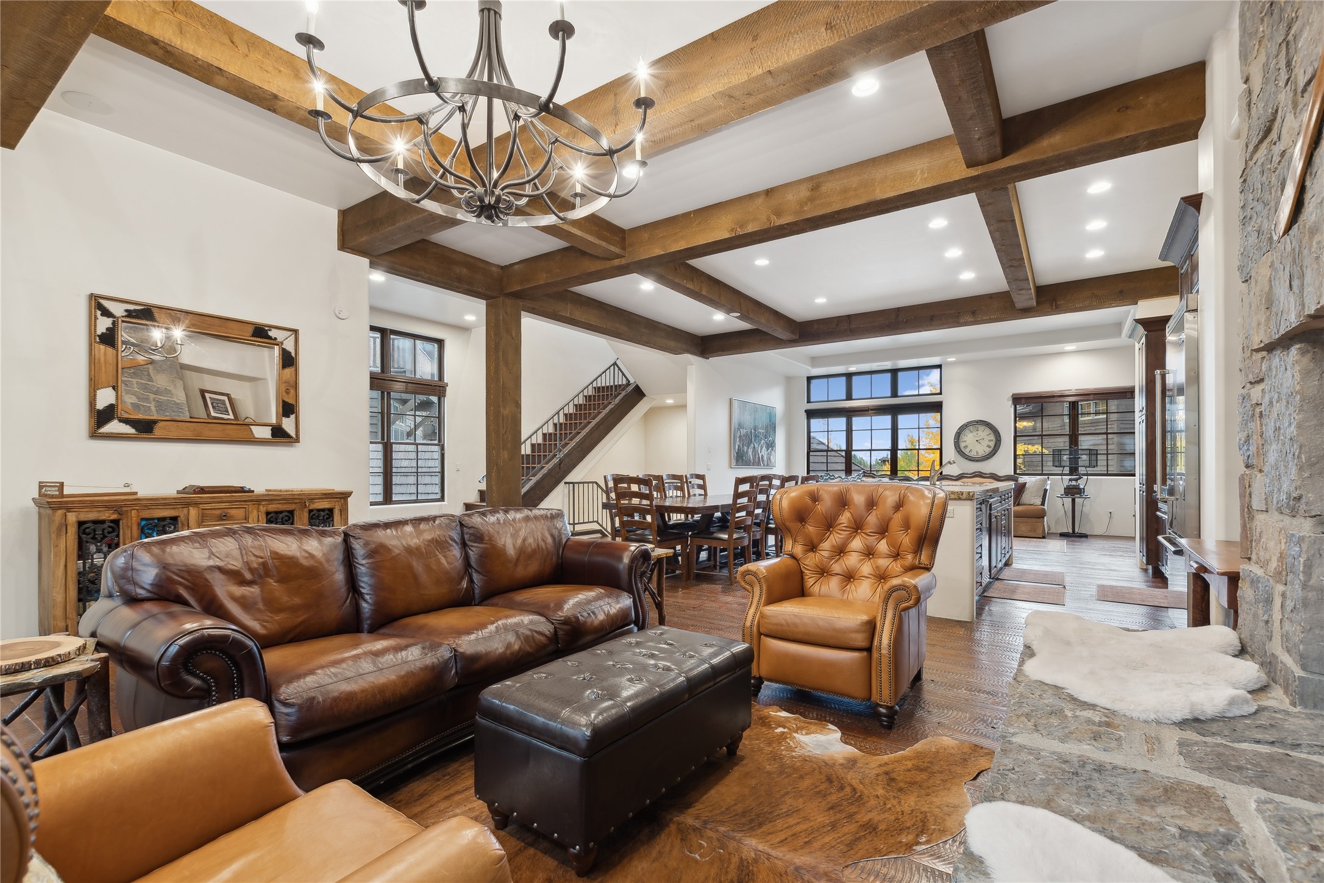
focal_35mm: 15
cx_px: 662
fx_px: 552
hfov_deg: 100.4
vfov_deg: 77.3
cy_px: 442
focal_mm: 10
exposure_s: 1/2.5
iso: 100
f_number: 6.3
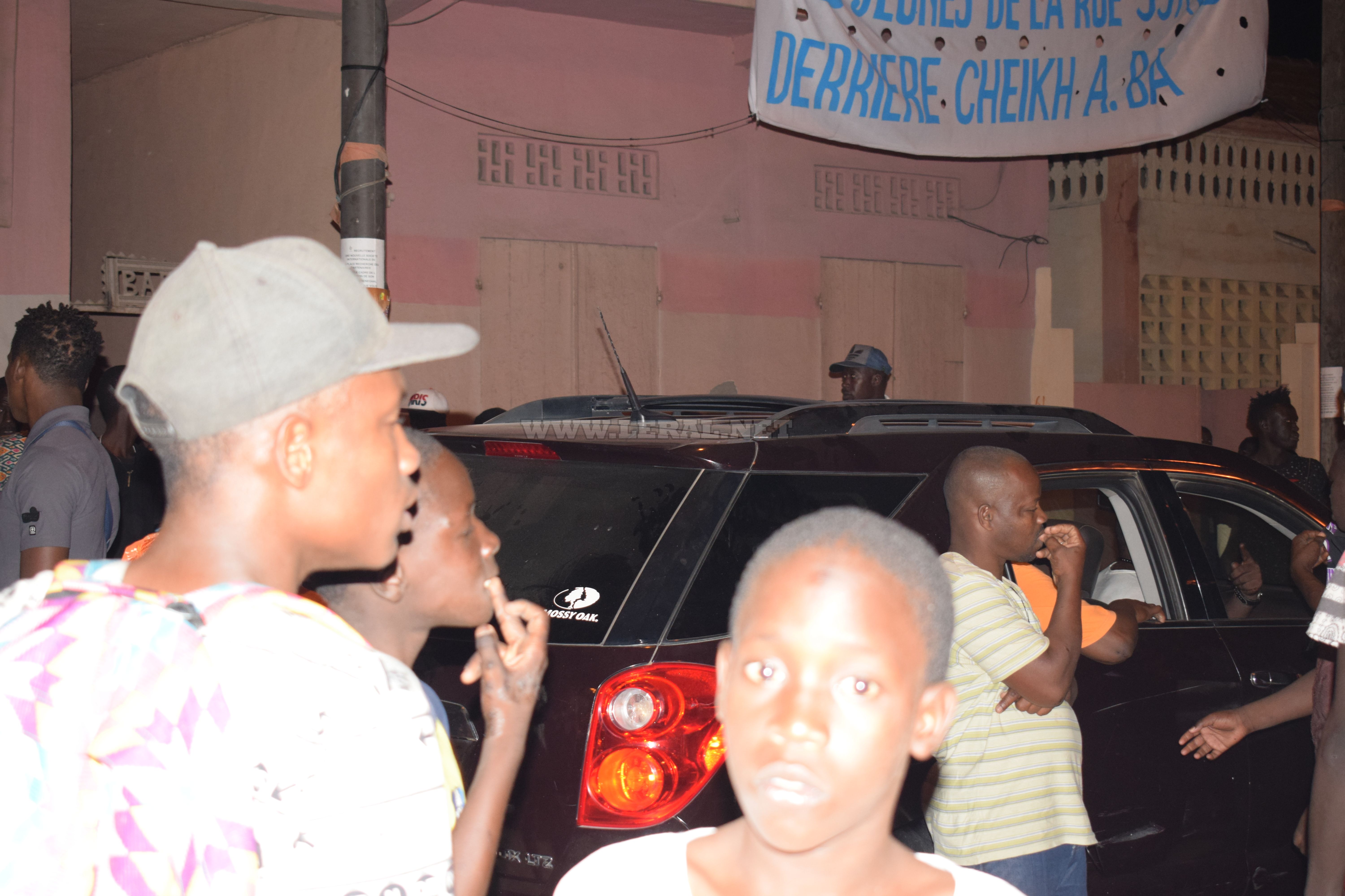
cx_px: 672
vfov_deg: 23.8
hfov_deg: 35.1
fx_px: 2129
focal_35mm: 57
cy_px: 448
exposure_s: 1/60
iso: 1250
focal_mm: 38
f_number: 5.6
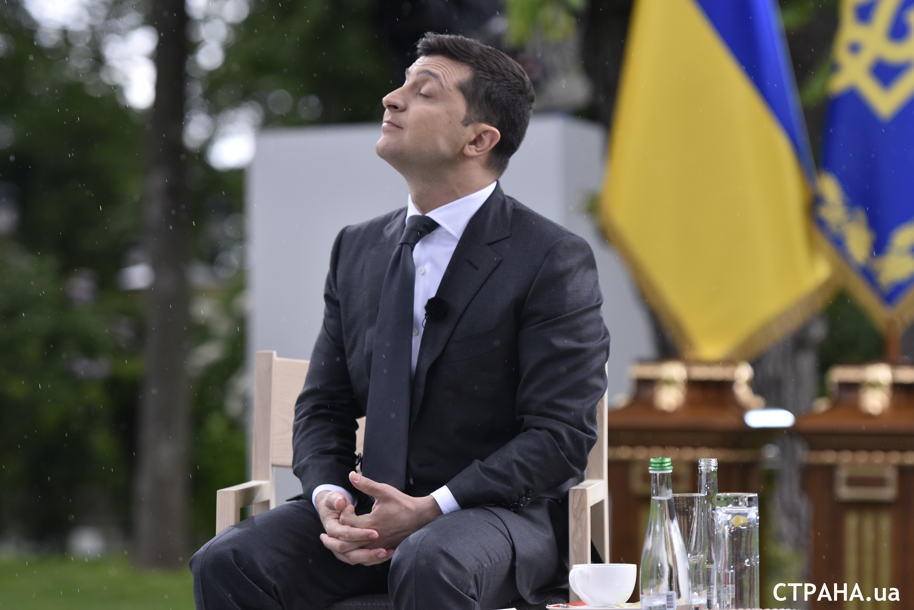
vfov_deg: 7.6
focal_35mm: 180
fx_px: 4571
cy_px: 305
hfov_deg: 11.4
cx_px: 457
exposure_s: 1/800
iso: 250
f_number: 3.2
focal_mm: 120
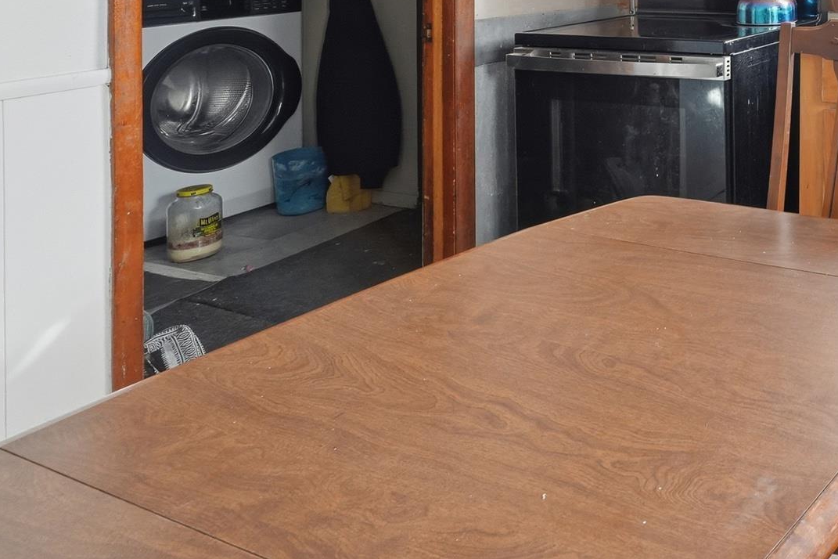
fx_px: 815
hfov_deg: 41.6
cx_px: 949
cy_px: -59
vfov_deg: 33.0
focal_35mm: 35
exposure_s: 1/50
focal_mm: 10
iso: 640
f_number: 9
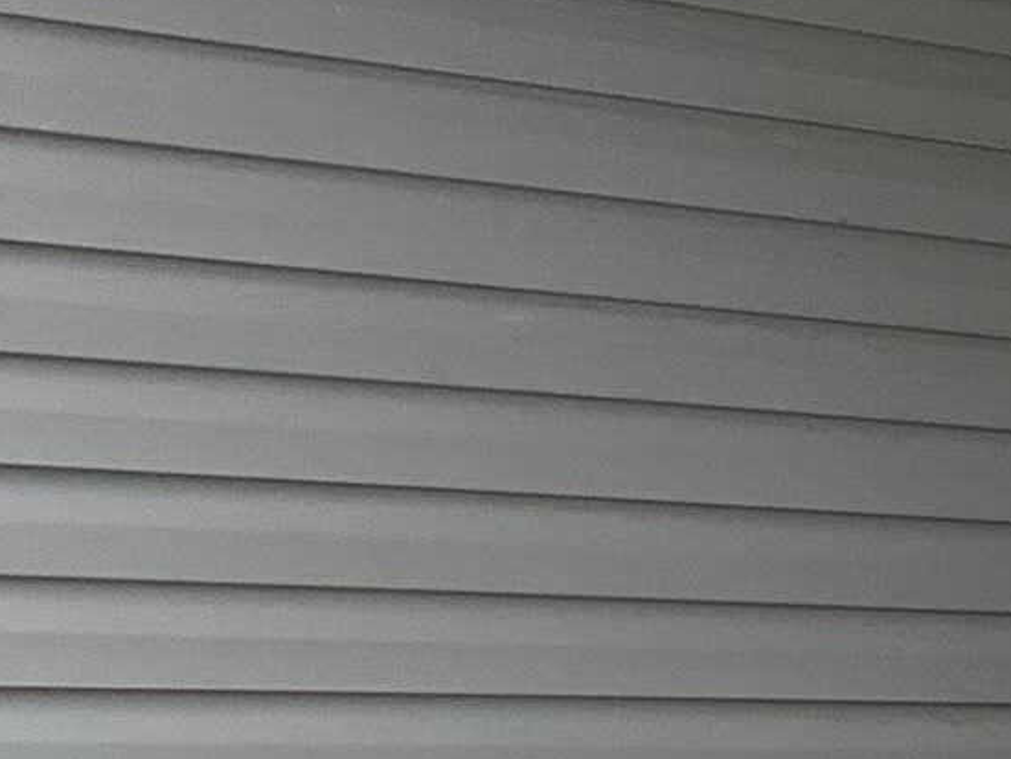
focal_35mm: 134
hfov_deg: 12.4
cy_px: 825
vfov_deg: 10.9
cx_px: 2200
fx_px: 3915
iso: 160
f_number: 1.78
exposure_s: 1/121
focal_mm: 6.86
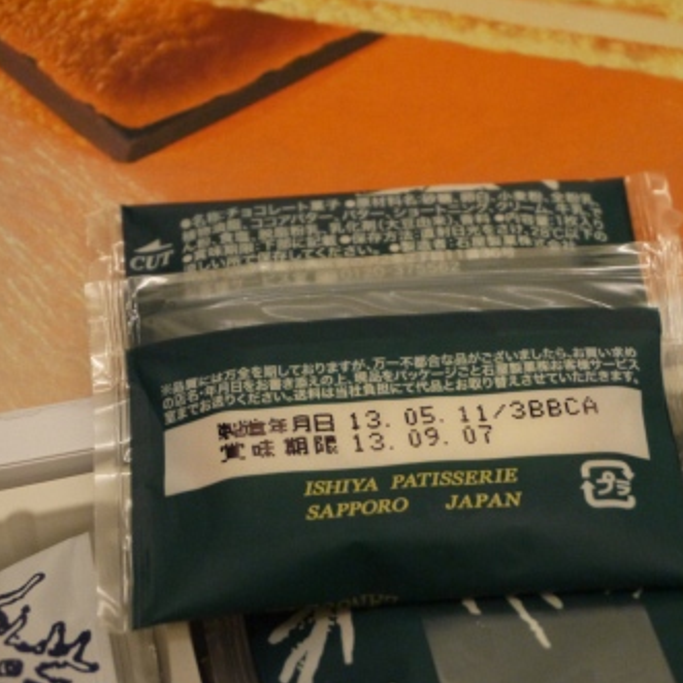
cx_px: 388
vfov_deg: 19.1
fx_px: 2031
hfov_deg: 19.1
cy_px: 338
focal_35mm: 91
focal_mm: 38
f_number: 5.6
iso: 1600
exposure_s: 1/30
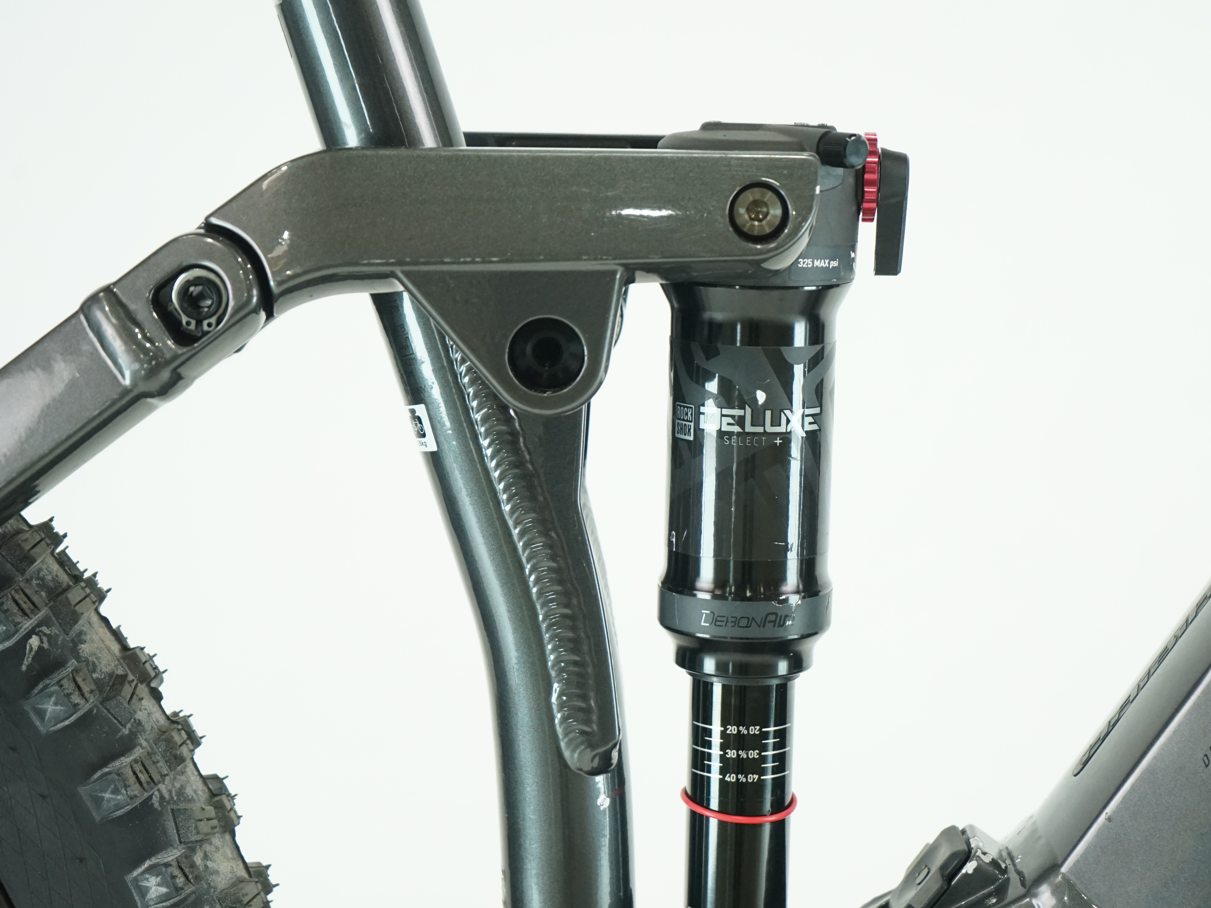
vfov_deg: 17.0
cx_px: 758
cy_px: 505
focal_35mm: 87
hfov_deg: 22.5
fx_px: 3043
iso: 2500
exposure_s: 1/200
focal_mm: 70
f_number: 5.6
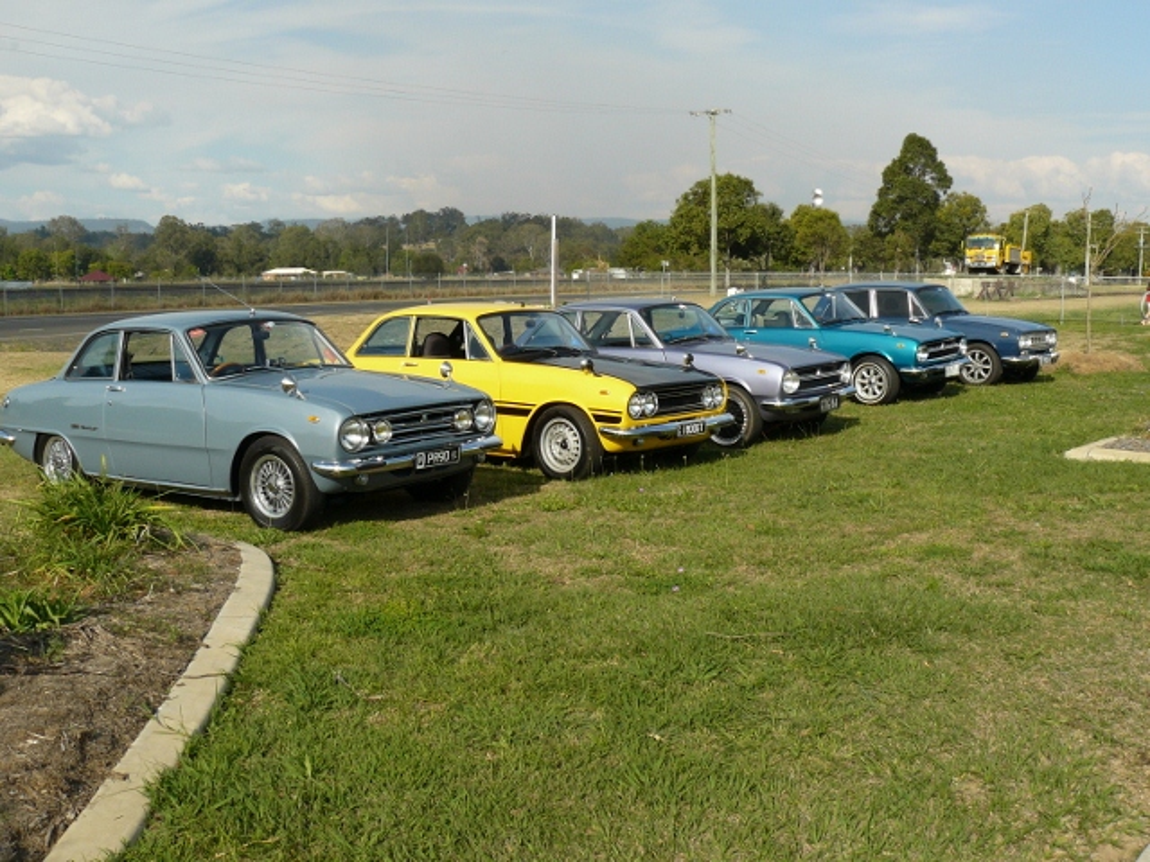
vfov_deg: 39.7
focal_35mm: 36
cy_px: 431
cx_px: 575
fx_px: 1196
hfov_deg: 51.4
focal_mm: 6
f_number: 5.6
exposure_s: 1/320
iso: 100
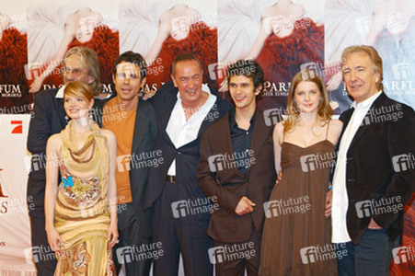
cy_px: 138
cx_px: 208
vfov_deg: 20.1
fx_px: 778
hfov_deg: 29.9
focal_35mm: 68
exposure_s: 1/100
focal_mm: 45
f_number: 5.6
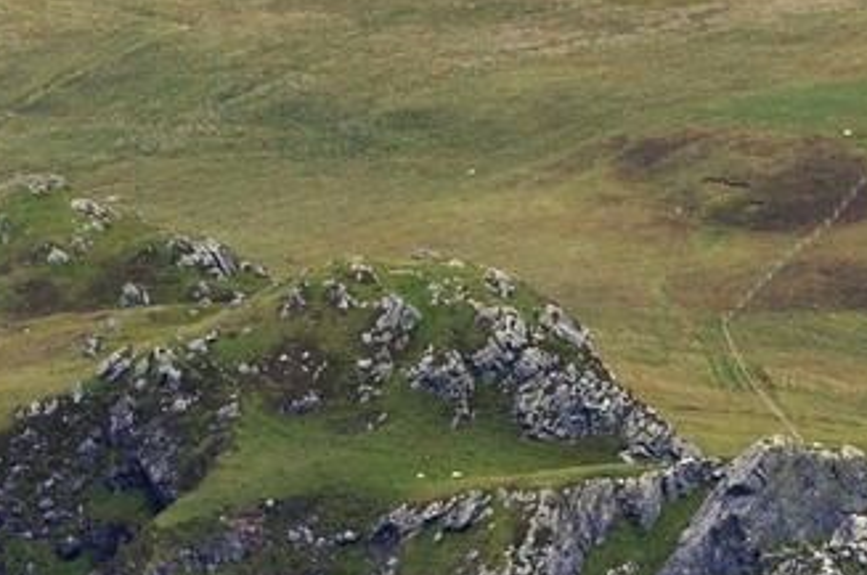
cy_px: 488
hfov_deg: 3.3
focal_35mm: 612
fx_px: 14717
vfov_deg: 2.2
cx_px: 2087
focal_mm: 125
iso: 400
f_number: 8
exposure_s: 1/800
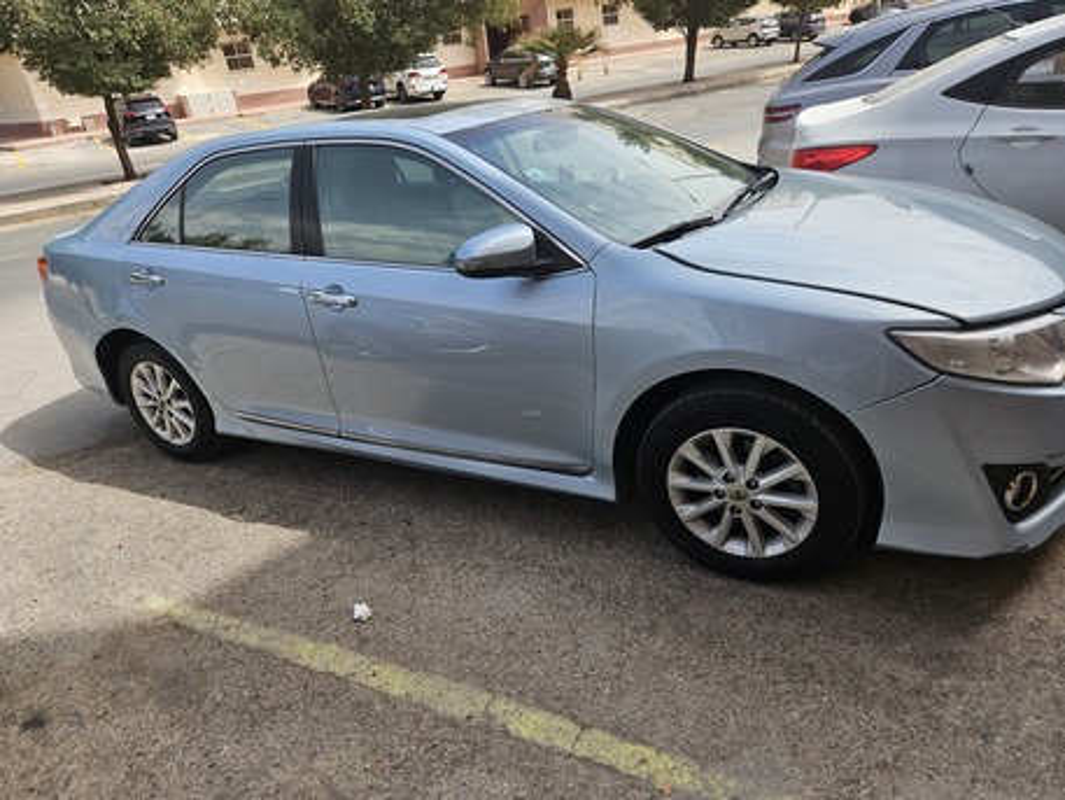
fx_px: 708
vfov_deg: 58.9
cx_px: 532
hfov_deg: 73.9
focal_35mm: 23
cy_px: 400
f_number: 1.8
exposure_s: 1/1418
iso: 32
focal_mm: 5.4
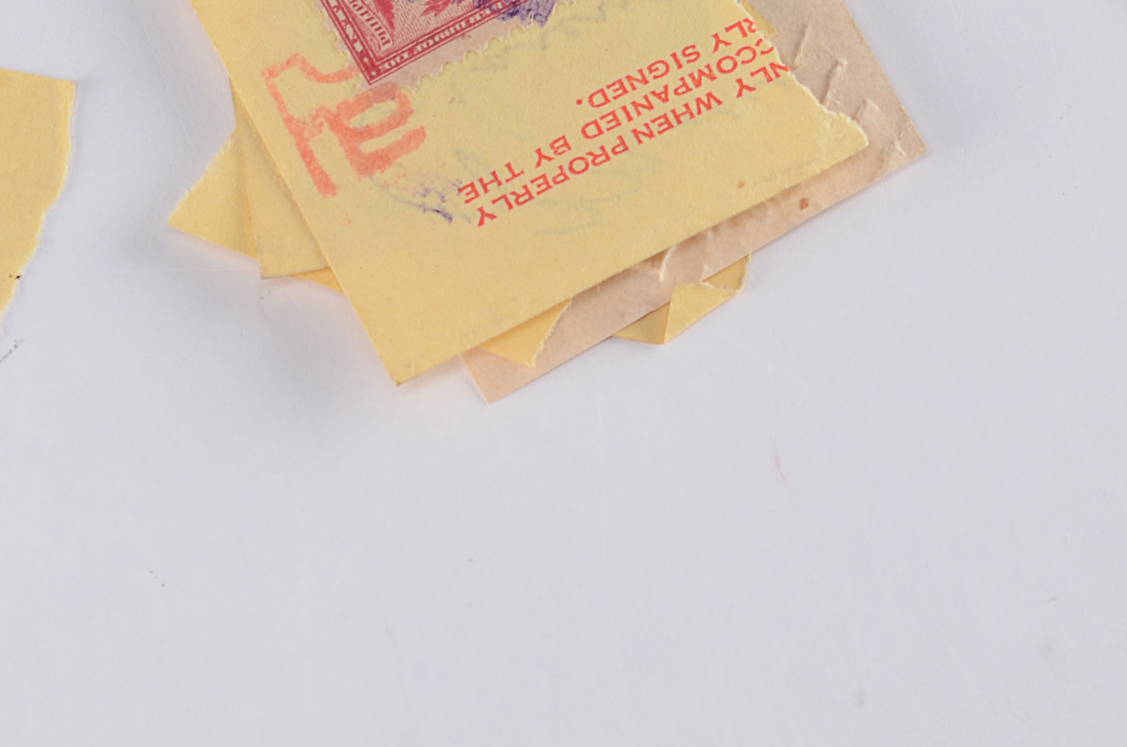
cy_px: -123
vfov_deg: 6.9
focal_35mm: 198
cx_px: 599
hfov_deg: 10.4
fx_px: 6193
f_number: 10
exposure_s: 1/80
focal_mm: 55
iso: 100
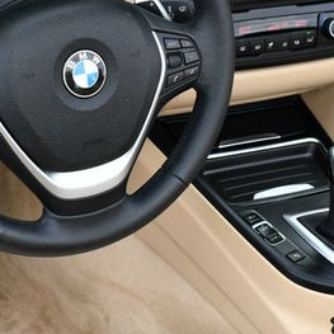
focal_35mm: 91
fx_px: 993
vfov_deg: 19.0
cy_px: 83
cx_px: 152
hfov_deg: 19.1
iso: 400
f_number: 5.6
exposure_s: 1/250
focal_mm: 22
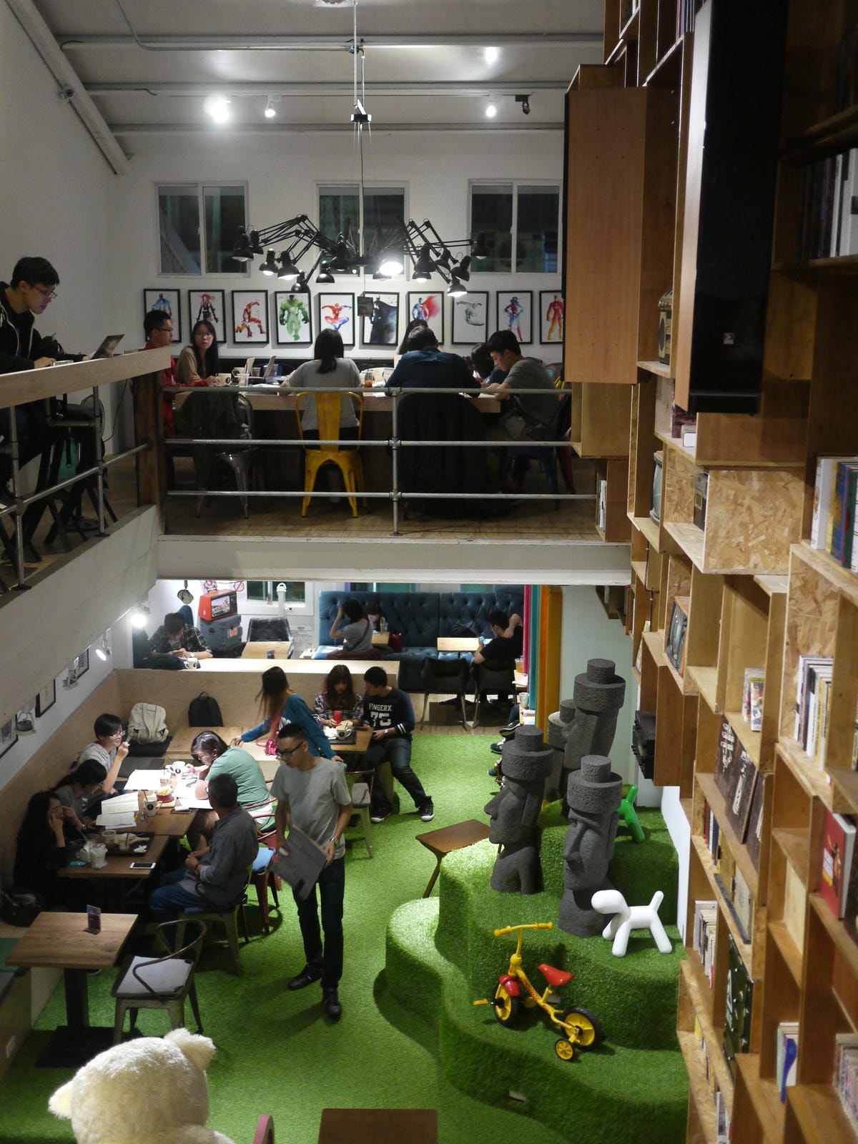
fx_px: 1322
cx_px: 429
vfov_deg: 46.8
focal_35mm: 40
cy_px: 572
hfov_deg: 36.0
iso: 640
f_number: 1.7
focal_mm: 20
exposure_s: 1/60
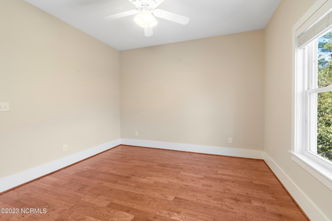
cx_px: 166
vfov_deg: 77.3
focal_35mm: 15
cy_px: 110
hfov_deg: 100.4
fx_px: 138
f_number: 4.5
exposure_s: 1/2
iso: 100
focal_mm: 10
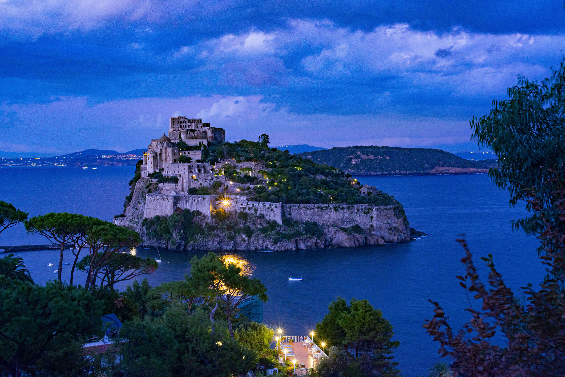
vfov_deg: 24.6
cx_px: 282
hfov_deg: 36.2
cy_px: 188
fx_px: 863
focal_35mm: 55
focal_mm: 55
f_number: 13
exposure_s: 1/1.25
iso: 400
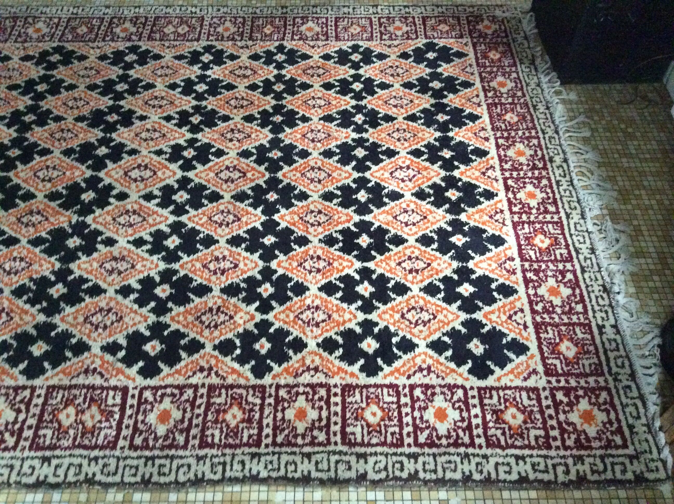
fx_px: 622
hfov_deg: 56.9
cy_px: 252
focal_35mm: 32
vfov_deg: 44.1
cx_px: 337
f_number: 2.4
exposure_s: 1/17
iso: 640
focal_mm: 3.3
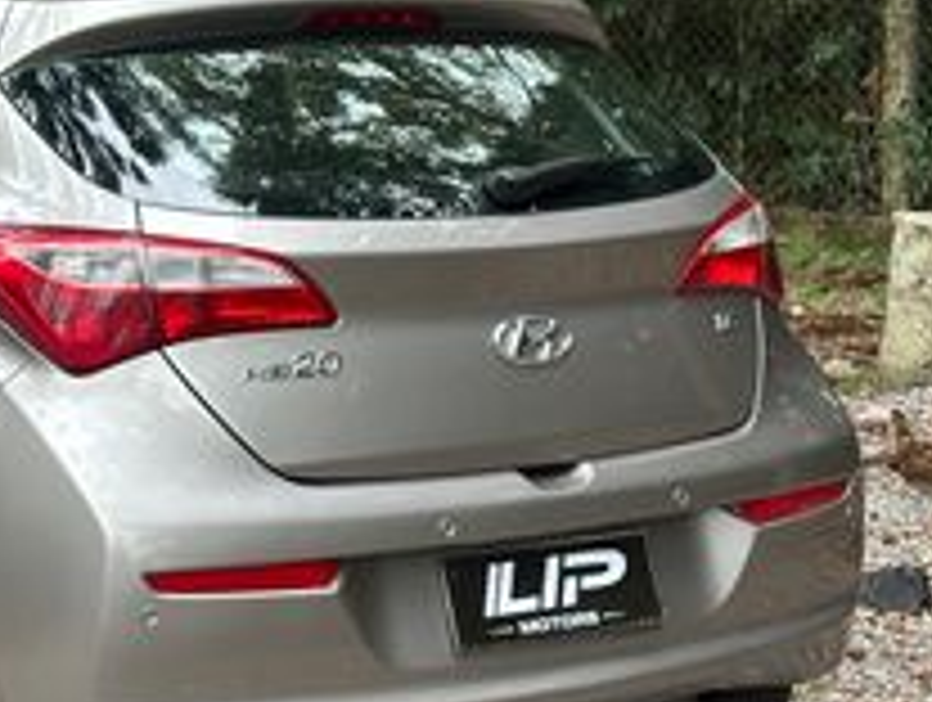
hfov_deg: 17.6
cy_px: 288
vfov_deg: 13.6
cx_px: 27
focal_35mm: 109
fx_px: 2940
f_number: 1.78
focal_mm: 6.86
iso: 250
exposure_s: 1/40
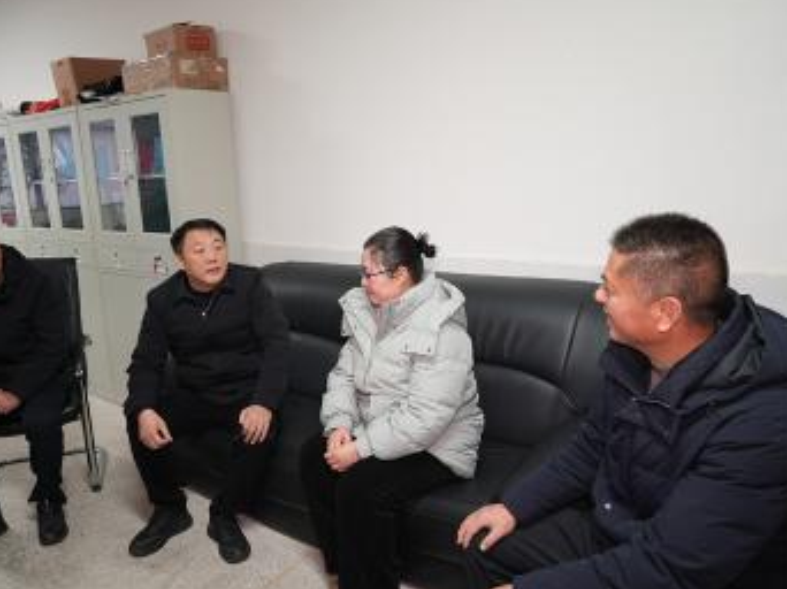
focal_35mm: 27
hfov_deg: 65.1
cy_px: 291
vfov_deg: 51.3
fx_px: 613
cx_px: 338
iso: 800
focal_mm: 24
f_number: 5
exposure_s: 1/30
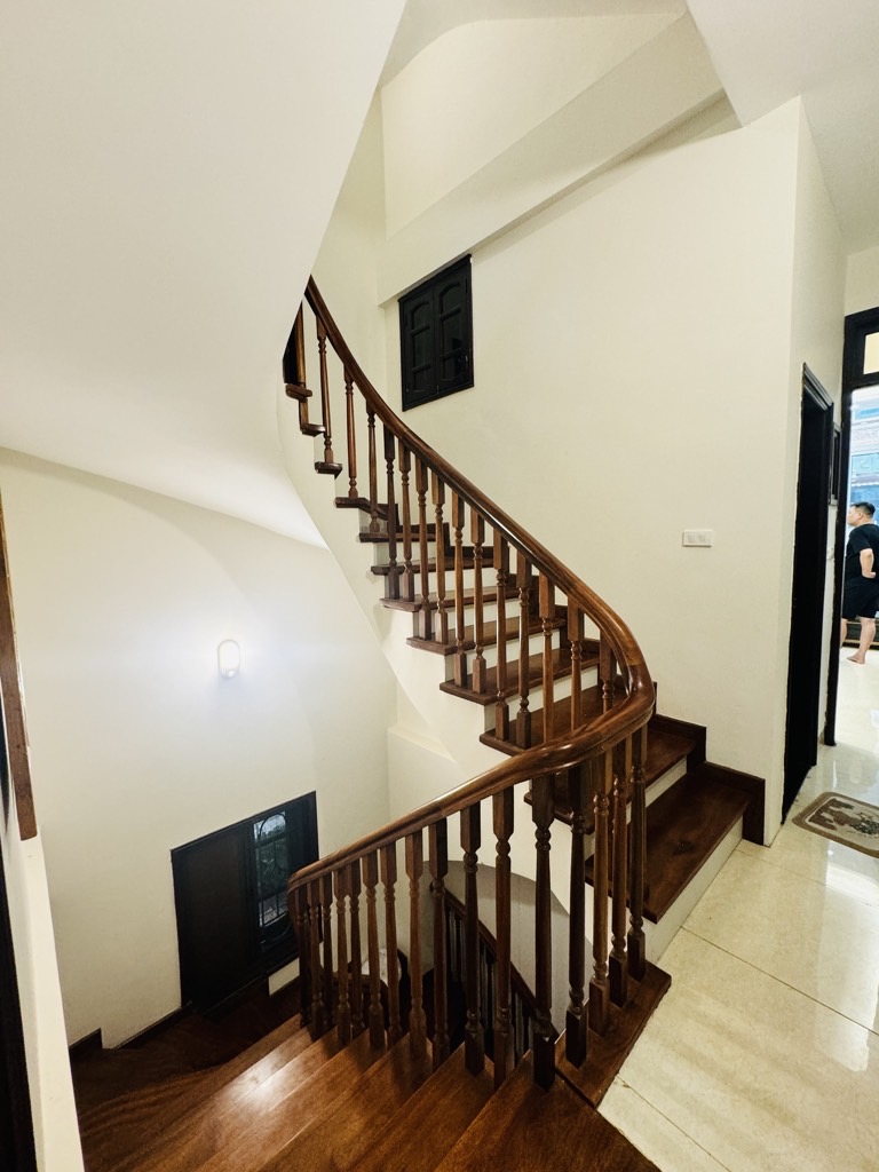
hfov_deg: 85.7
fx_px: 474
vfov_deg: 102.1
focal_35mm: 14
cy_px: 586
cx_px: 440
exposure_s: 1/50
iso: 200
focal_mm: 2.22
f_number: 2.2
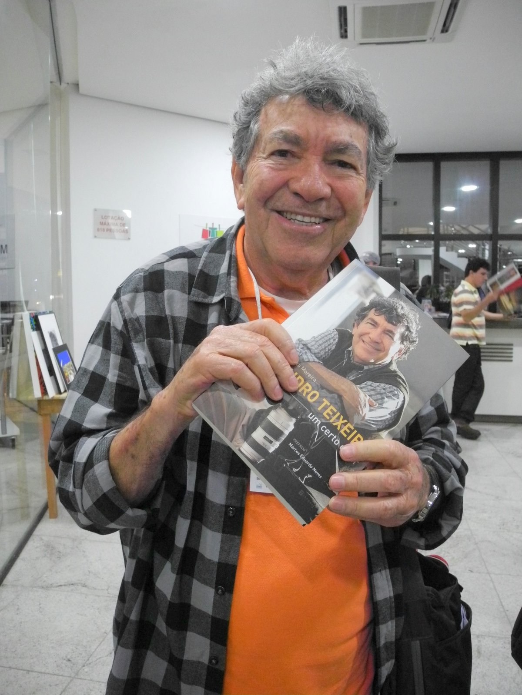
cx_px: 261
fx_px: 563
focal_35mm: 28
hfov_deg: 49.7
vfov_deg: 63.4
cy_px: 348
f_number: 2.8
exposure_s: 1/20
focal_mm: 6
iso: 800
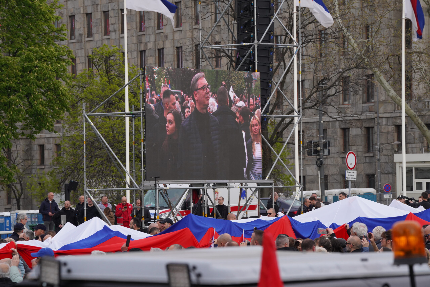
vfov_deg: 7.0
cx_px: 215
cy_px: 144
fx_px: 2329
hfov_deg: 10.5
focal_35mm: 195
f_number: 9
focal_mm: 195
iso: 800
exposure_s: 1/500
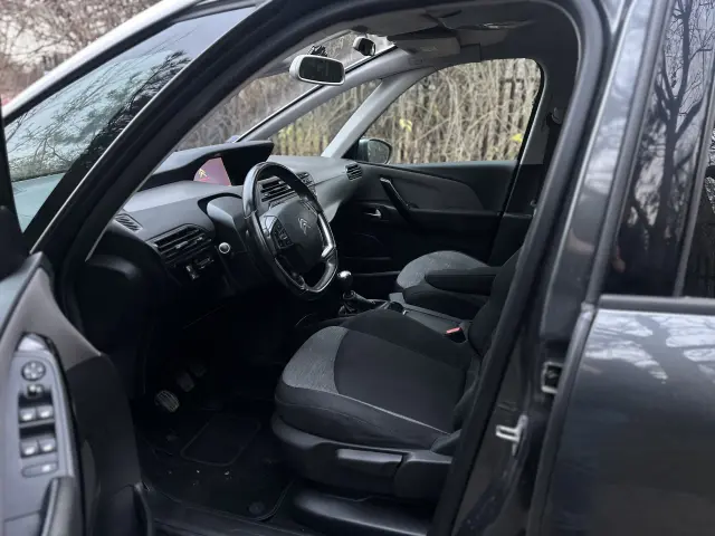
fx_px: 496
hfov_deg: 71.6
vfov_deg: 56.8
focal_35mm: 24
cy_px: 268
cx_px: 358
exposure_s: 1/60
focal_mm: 6.86
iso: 500
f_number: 1.78
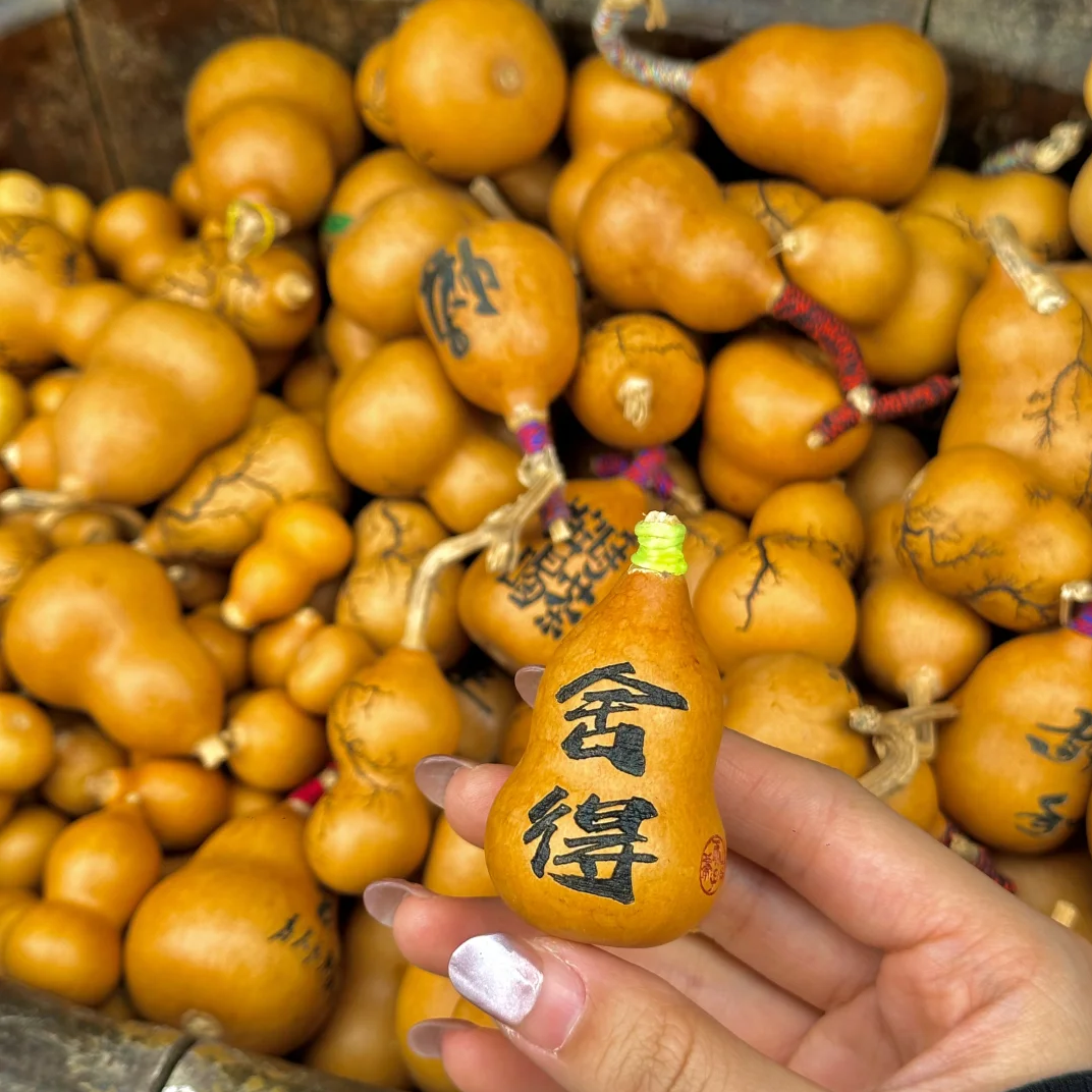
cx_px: 549
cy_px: 538
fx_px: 2034
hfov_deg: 30.0
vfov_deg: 30.0
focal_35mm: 57
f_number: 1.78
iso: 40
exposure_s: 1/121
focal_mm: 6.86
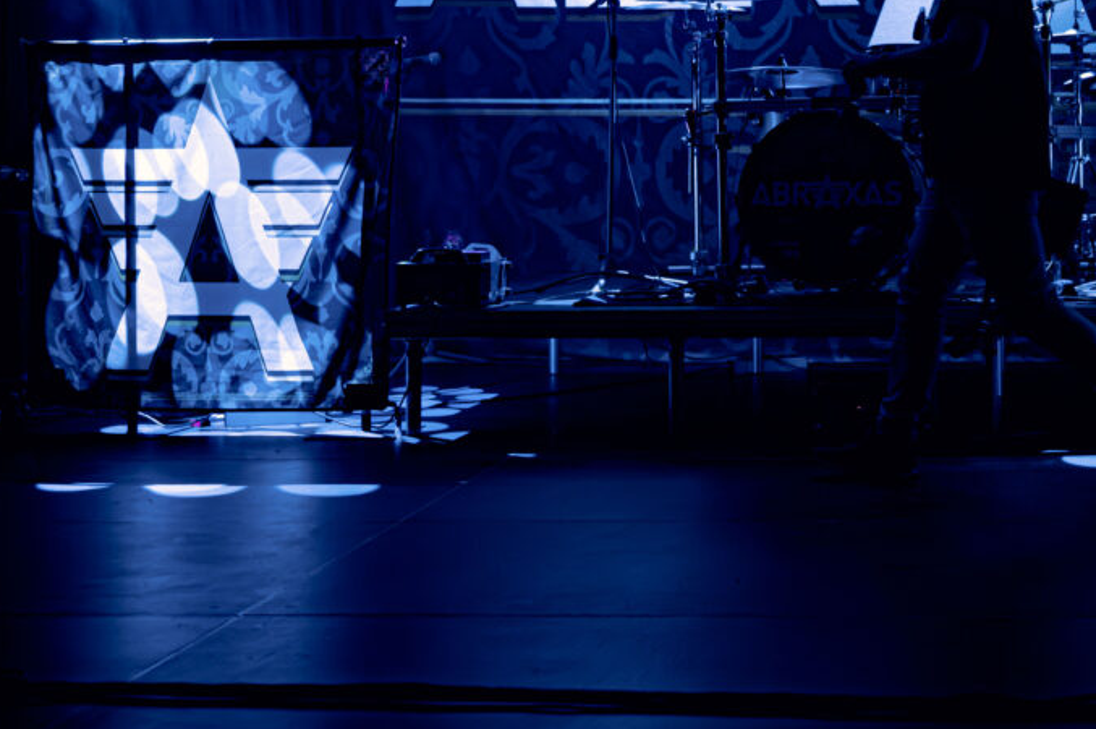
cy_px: 96
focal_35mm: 62
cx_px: 908
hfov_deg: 31.4
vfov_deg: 21.5
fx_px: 1886
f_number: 2.8
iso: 3200
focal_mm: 35
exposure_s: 1/250
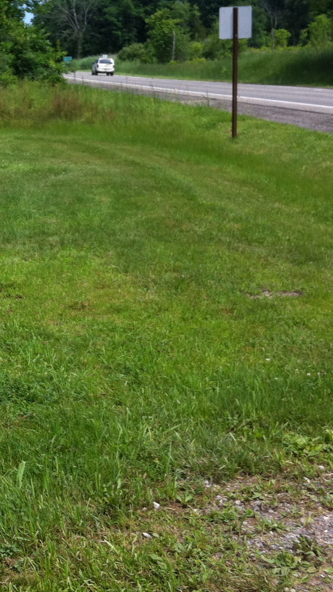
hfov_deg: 16.6
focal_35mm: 70
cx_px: -47
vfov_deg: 30.0
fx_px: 1099
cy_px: 210
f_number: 2.8
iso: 80
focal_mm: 3.85
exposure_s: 1/616
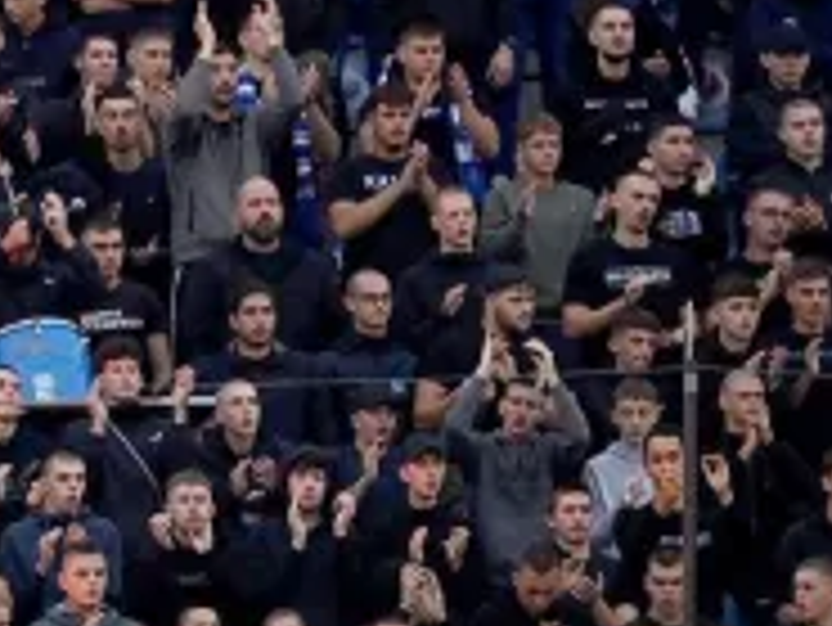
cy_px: 651
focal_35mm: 1579
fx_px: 37976
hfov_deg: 1.3
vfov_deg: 0.9
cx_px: -814
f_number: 2.8
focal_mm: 400
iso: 2000
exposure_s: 1/2500
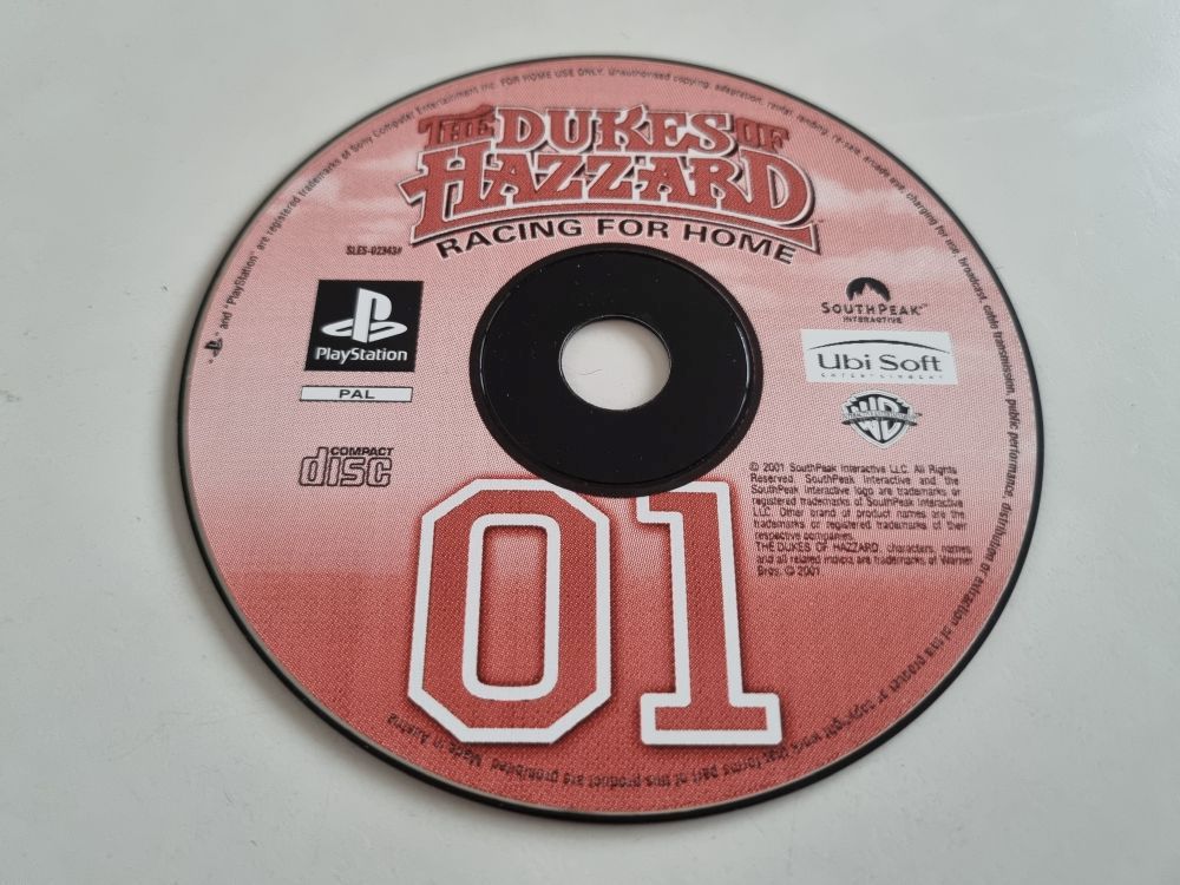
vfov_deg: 53.1
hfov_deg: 67.3
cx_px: 590
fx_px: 886
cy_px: 442
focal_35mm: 26
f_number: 1.8
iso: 500
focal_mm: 5.4
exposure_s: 1/33
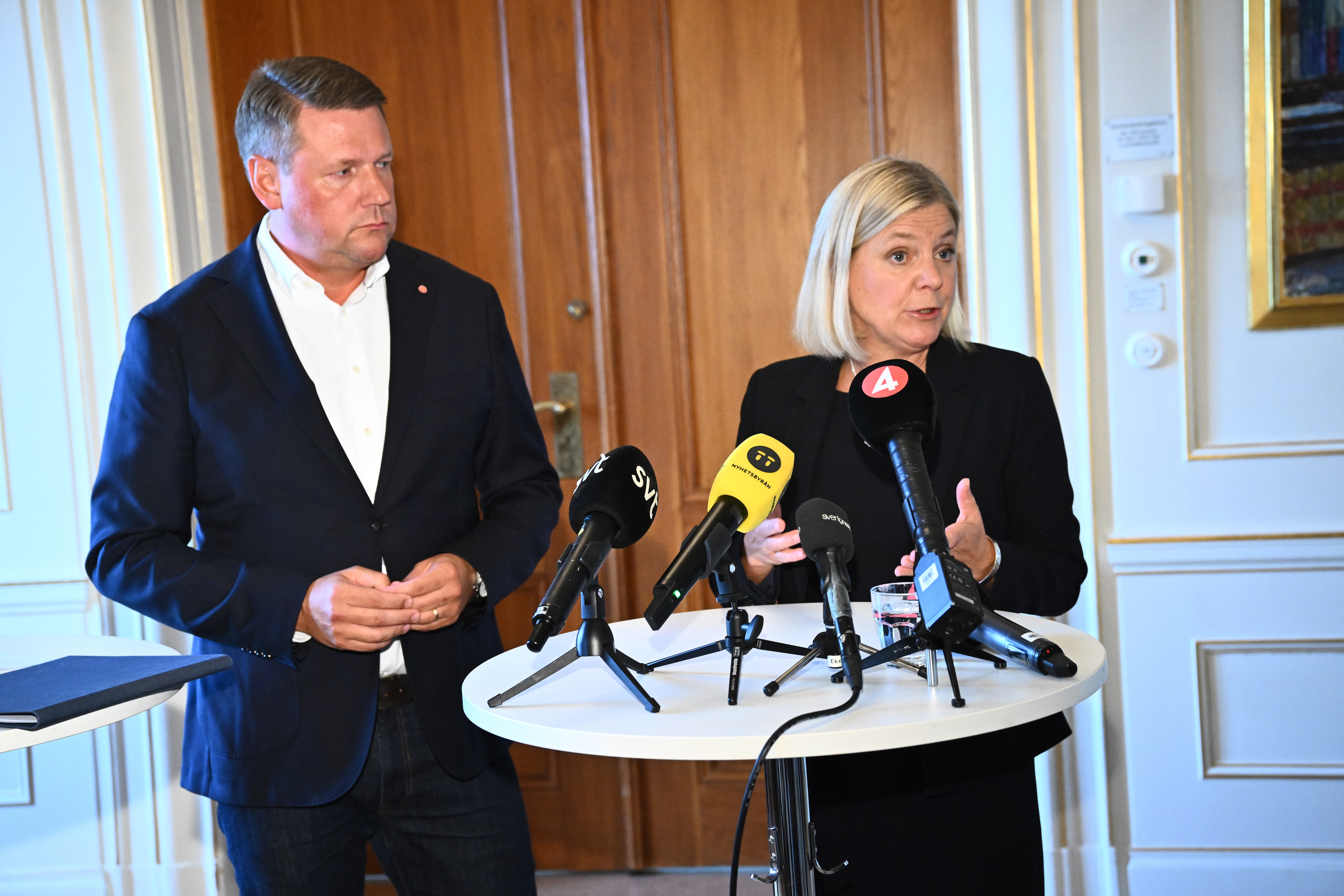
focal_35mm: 53
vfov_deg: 25.5
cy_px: 448
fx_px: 1979
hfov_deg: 37.5
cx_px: 672
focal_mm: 53
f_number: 4.5
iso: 3200
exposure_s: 1/160
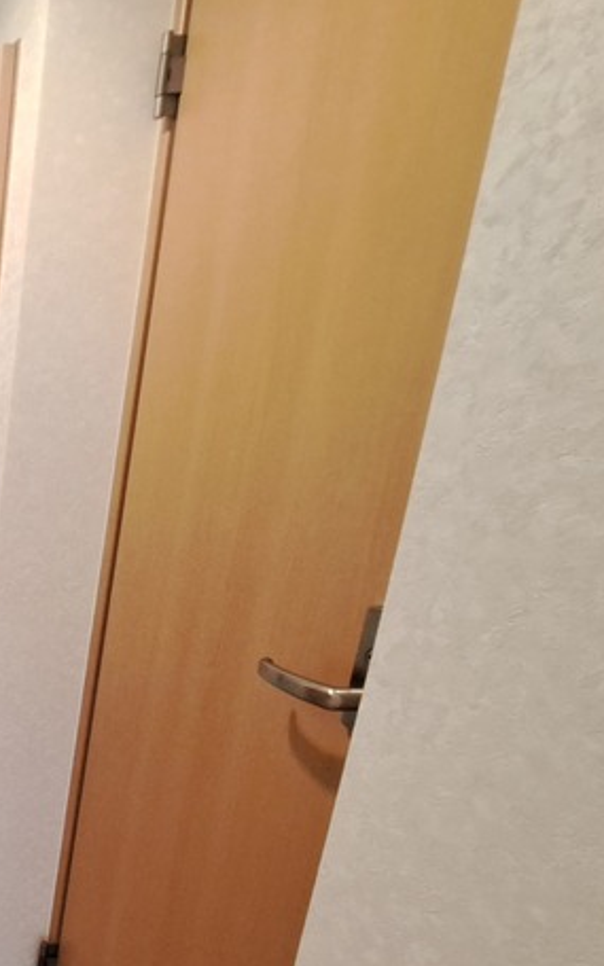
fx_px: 764
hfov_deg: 28.2
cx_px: -305
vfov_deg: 62.9
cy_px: 648
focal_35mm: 29
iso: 400
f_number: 2.2
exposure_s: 1/24
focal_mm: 1.74
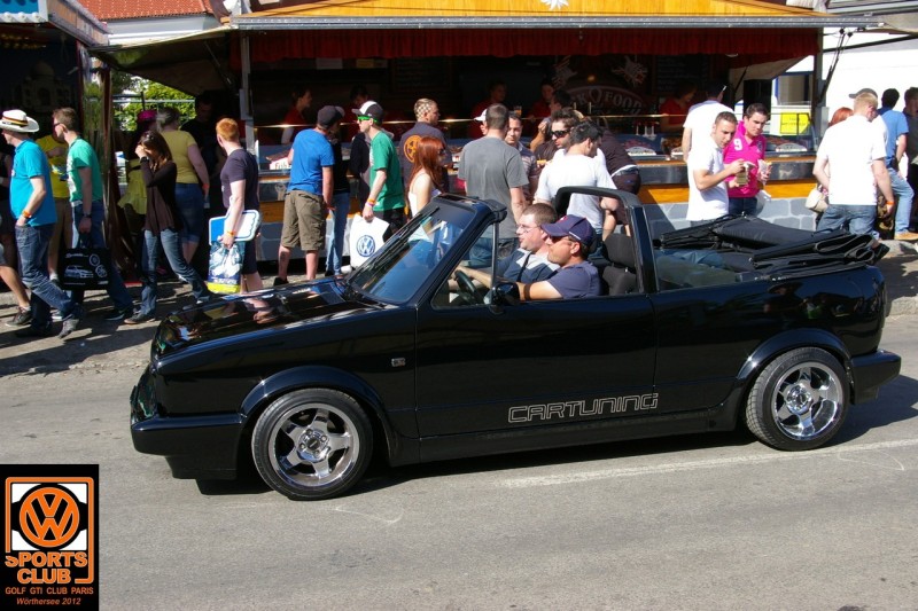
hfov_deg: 49.6
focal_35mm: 39
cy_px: 306
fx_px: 994
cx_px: 459
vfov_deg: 34.2
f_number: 8
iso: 200
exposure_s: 1/250
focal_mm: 26
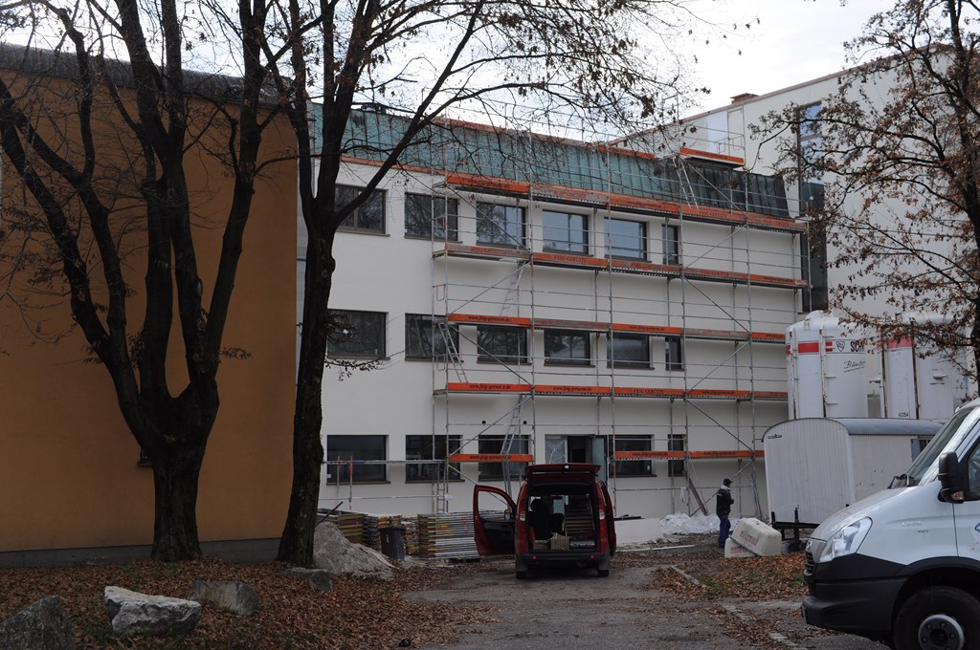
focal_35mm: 48
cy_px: 325
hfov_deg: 41.2
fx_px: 1305
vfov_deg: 28.0
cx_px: 490
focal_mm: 32
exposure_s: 1/200
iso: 200
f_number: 7.1
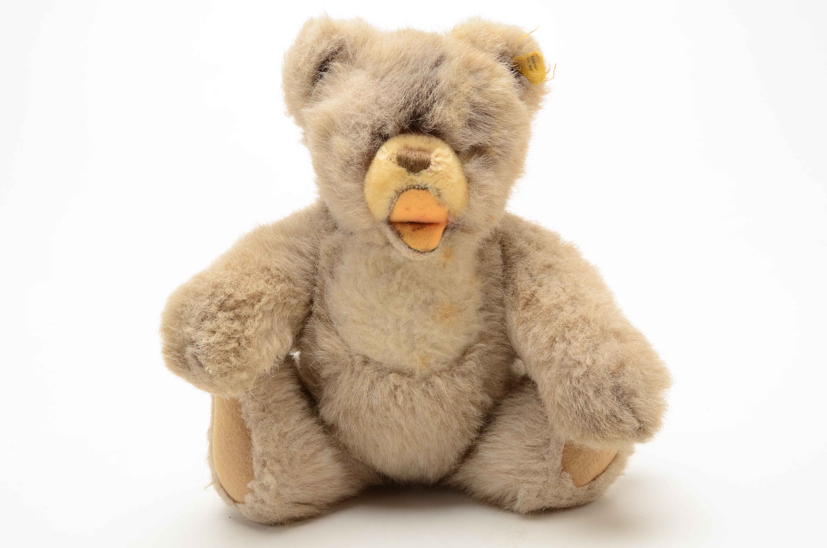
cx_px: 414
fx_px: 1169
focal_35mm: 51
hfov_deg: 39.0
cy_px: 274
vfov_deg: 26.4
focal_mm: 34
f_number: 20
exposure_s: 1/160
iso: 100
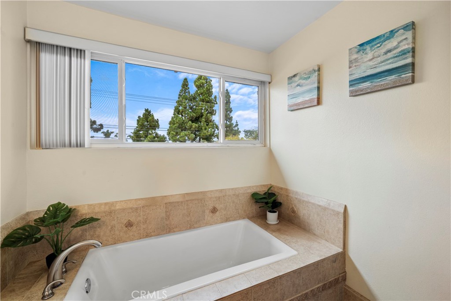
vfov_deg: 81.2
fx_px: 175
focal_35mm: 14
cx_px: 226
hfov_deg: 104.2
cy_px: 150
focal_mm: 14
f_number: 8
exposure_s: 1/13
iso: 200
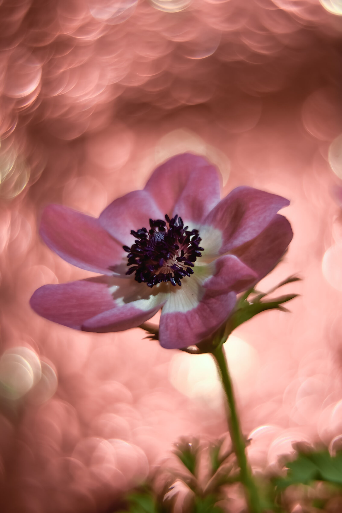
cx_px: 171
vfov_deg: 39.6
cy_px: 256
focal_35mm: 50
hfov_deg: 27.0
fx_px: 712
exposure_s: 1/3200
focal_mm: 50
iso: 100
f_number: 1.8
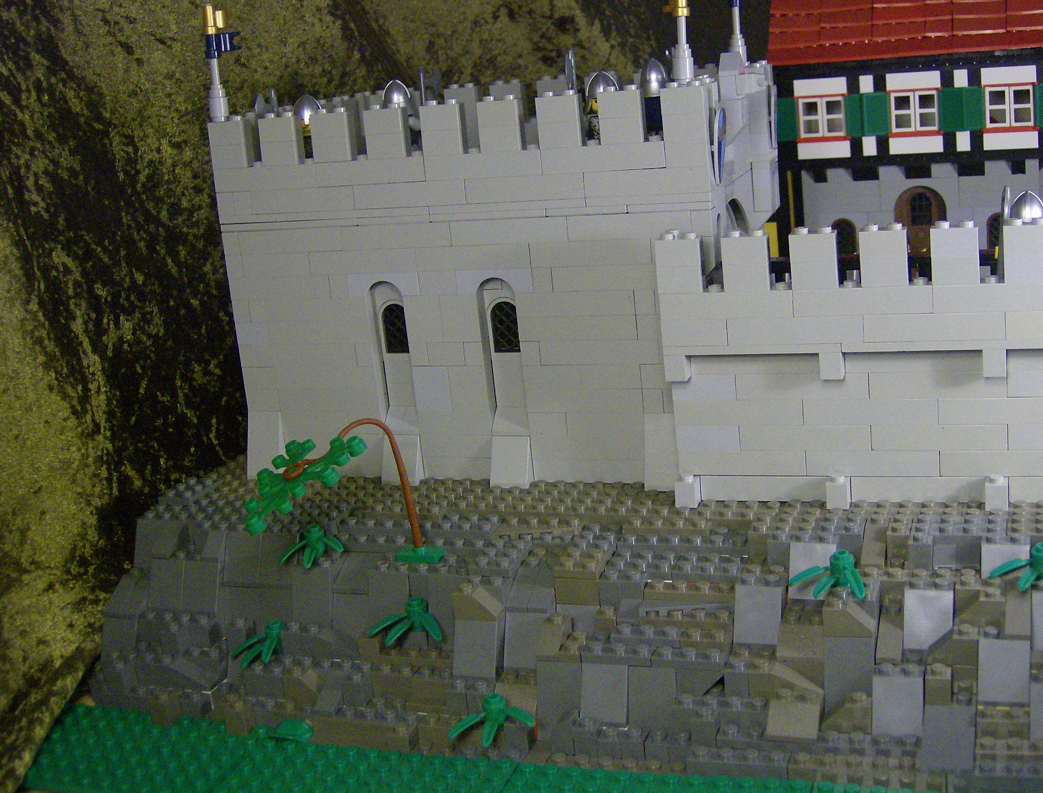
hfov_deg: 43.5
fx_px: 1302
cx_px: 598
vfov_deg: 33.8
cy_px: 360
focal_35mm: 43
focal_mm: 6
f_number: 2.8
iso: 200
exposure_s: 1/53.4
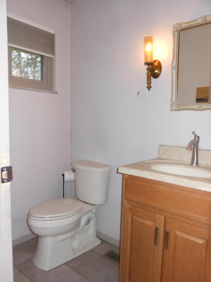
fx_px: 228
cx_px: 106
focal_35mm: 28
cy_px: 141
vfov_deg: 63.4
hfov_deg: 49.7
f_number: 3.7
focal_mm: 5
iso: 200
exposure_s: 1/25
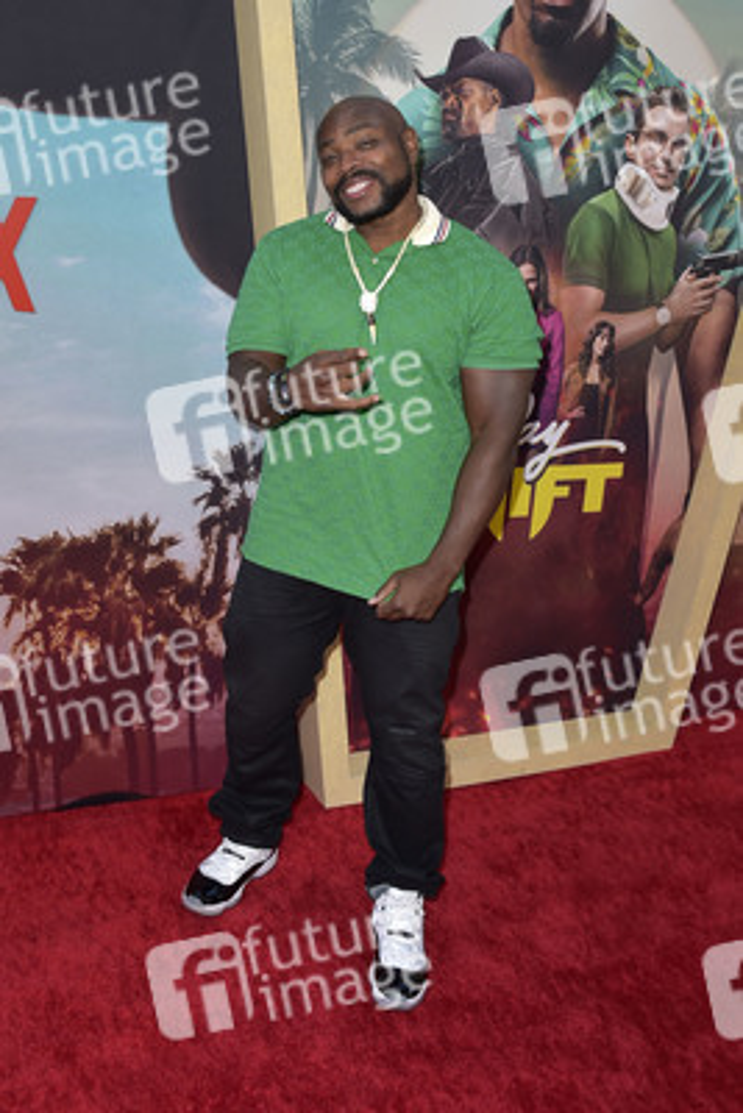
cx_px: 372
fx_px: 990
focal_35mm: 32
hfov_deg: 41.1
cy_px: 556
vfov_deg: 58.7
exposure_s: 1/250
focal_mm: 32
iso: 500
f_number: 5.6
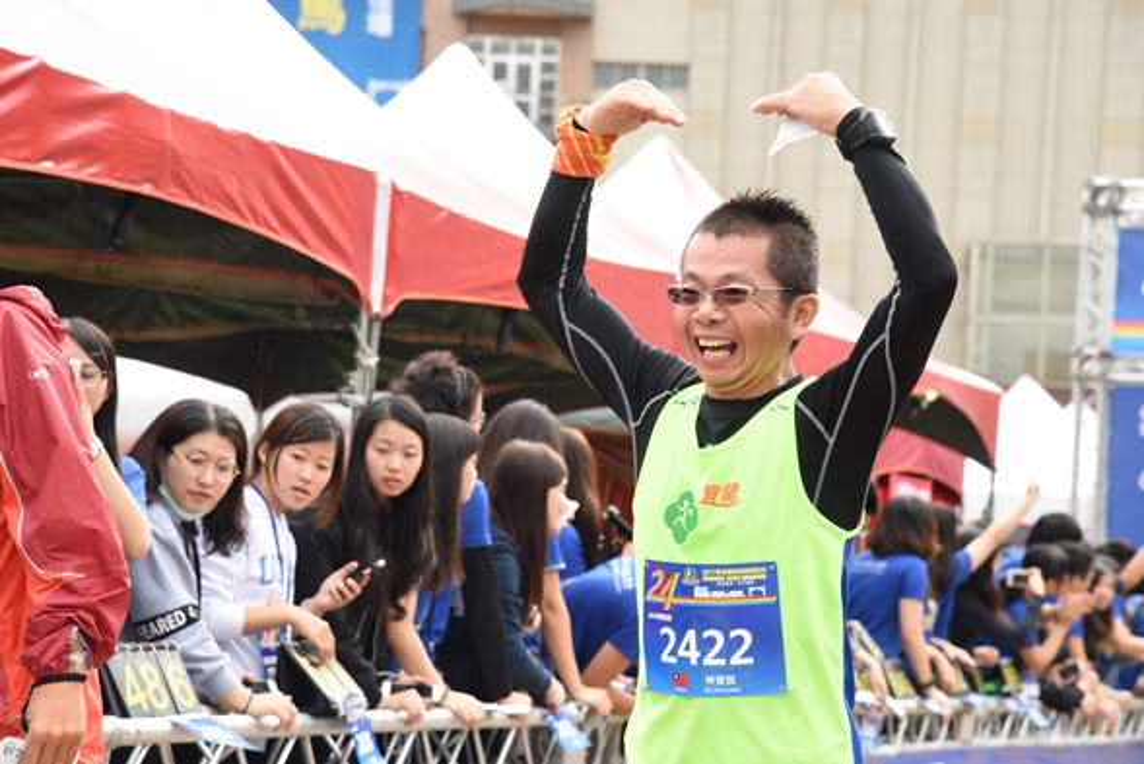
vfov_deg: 11.4
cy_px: 382
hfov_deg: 17.1
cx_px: 572
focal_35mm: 120
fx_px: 3814
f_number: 8
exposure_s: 1/400
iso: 1250
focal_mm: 120
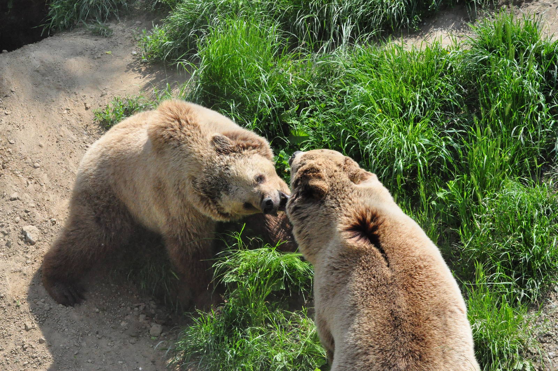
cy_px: 186
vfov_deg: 10.7
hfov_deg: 16.1
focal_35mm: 128
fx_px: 1974
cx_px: 279
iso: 3200
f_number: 11
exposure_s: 1/2000
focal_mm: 85
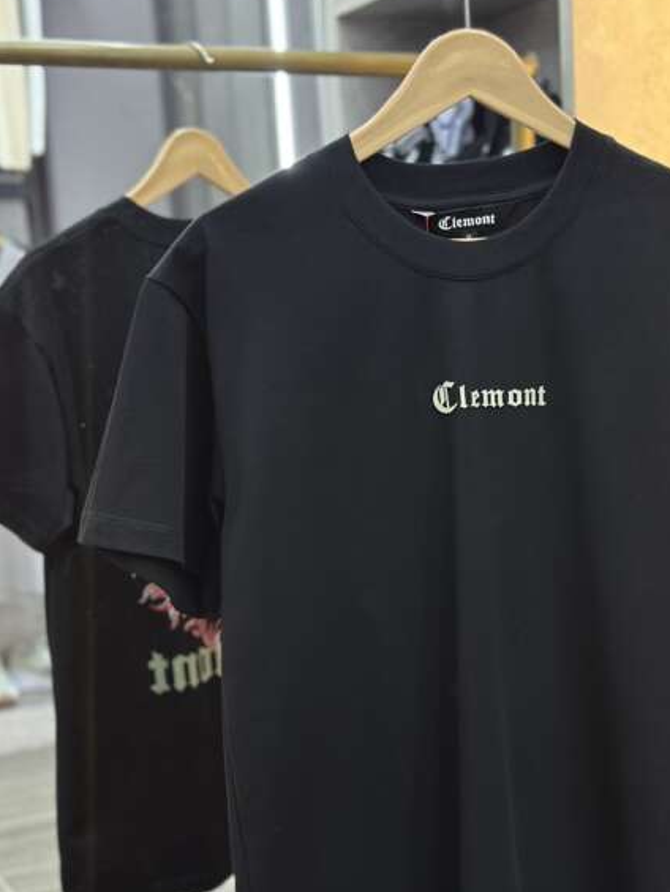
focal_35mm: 68
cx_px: 471
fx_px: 1754
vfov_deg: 28.4
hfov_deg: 21.5
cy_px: 583
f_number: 1.78
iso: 320
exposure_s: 1/60
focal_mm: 6.86
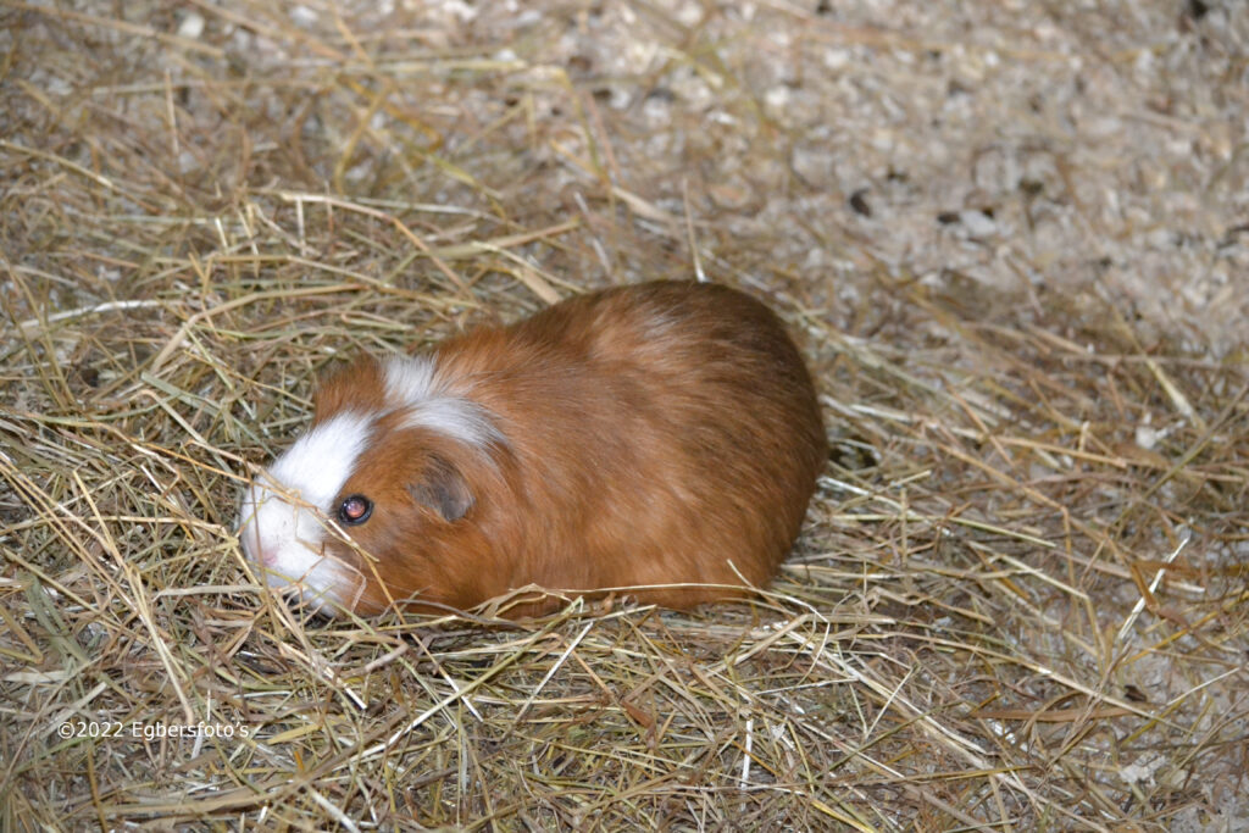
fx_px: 4476
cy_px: 416
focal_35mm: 129
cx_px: 624
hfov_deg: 15.9
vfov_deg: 10.6
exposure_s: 1/60
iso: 3200
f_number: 4.5
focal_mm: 86
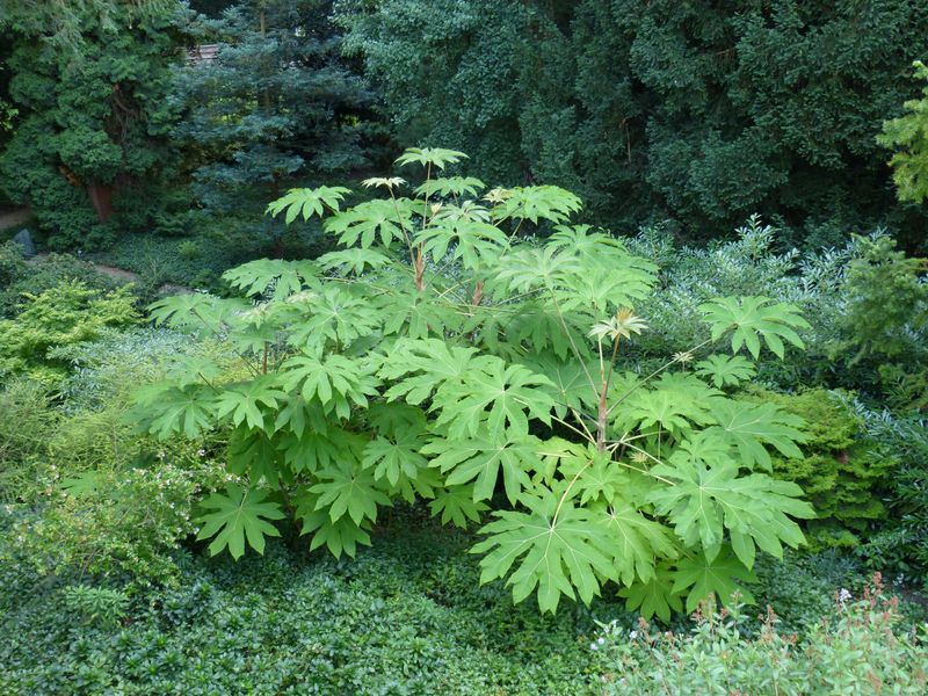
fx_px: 992
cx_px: 464
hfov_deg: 50.1
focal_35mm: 37
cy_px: 348
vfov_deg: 38.7
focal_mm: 6.5
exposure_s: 1/60
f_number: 3.1
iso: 250
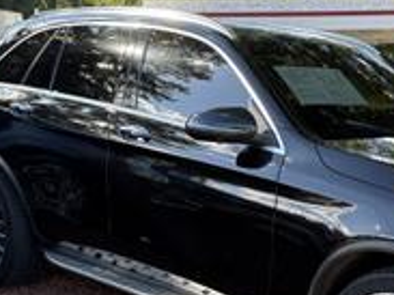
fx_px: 751
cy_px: 211
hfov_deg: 28.4
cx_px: 349
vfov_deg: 22.1
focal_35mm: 66
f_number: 1.78
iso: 100
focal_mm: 6.76
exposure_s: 1/598
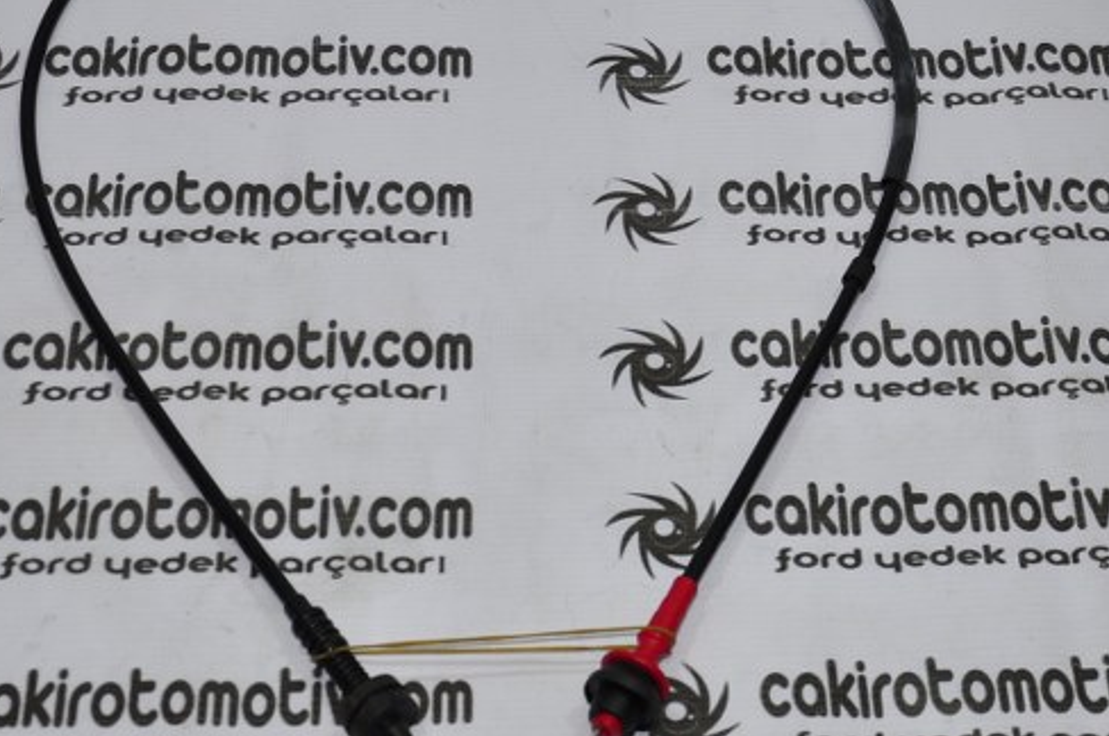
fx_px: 2553
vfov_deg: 16.4
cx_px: 627
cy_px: 398
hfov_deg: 24.5
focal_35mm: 83
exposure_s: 1/100
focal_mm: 30
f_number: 4.5
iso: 200
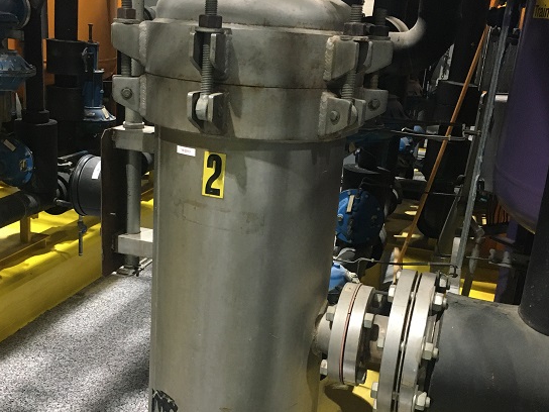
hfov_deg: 43.8
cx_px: 249
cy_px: 240
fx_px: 682
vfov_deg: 33.5
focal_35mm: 43
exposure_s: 1/30
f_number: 2.2
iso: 160
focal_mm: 4.15
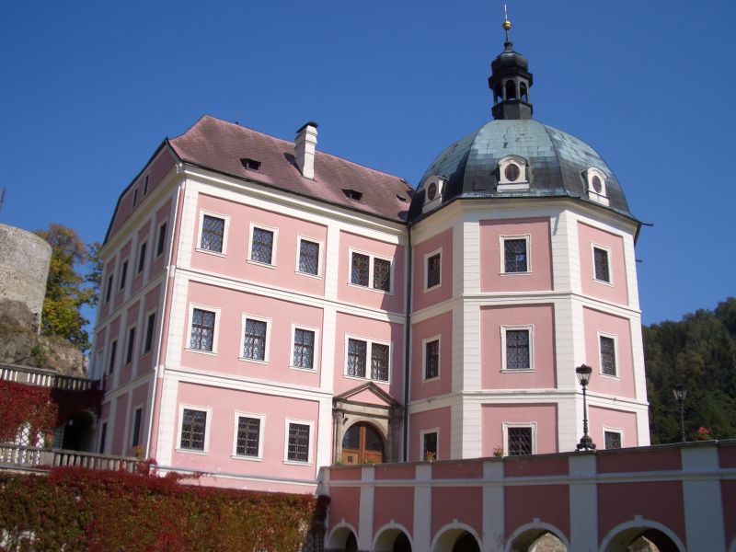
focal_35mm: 35
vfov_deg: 40.7
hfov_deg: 52.6
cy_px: 276
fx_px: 744
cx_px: 368
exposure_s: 1/640
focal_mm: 5.8
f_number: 4.3
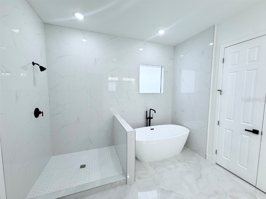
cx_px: 133
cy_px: 100
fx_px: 108
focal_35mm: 14
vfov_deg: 85.7
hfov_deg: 102.1
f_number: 2.2
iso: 125
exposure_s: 1/120
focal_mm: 2.22
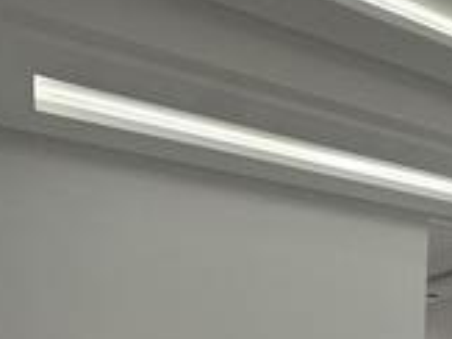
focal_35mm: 55
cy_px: 400
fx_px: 718
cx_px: 824
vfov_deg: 24.2
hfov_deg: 21.6
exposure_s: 1/100
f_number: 2.2
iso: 125
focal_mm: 2.22
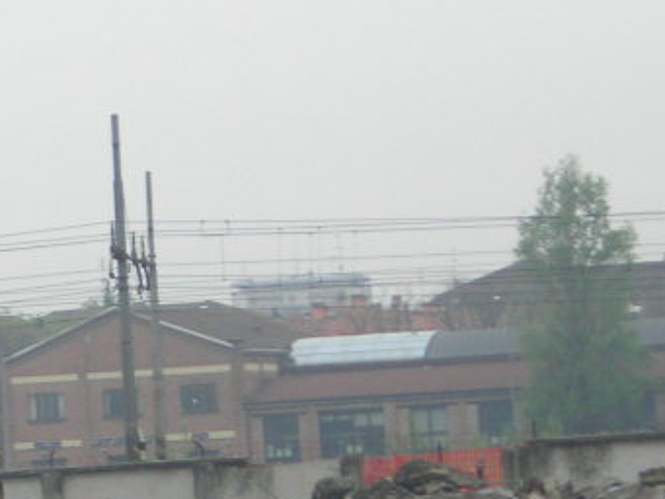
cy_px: 433
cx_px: -88
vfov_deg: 4.4
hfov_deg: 5.8
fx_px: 6515
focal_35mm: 339
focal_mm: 23.4
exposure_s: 1/113
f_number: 4.9
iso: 100
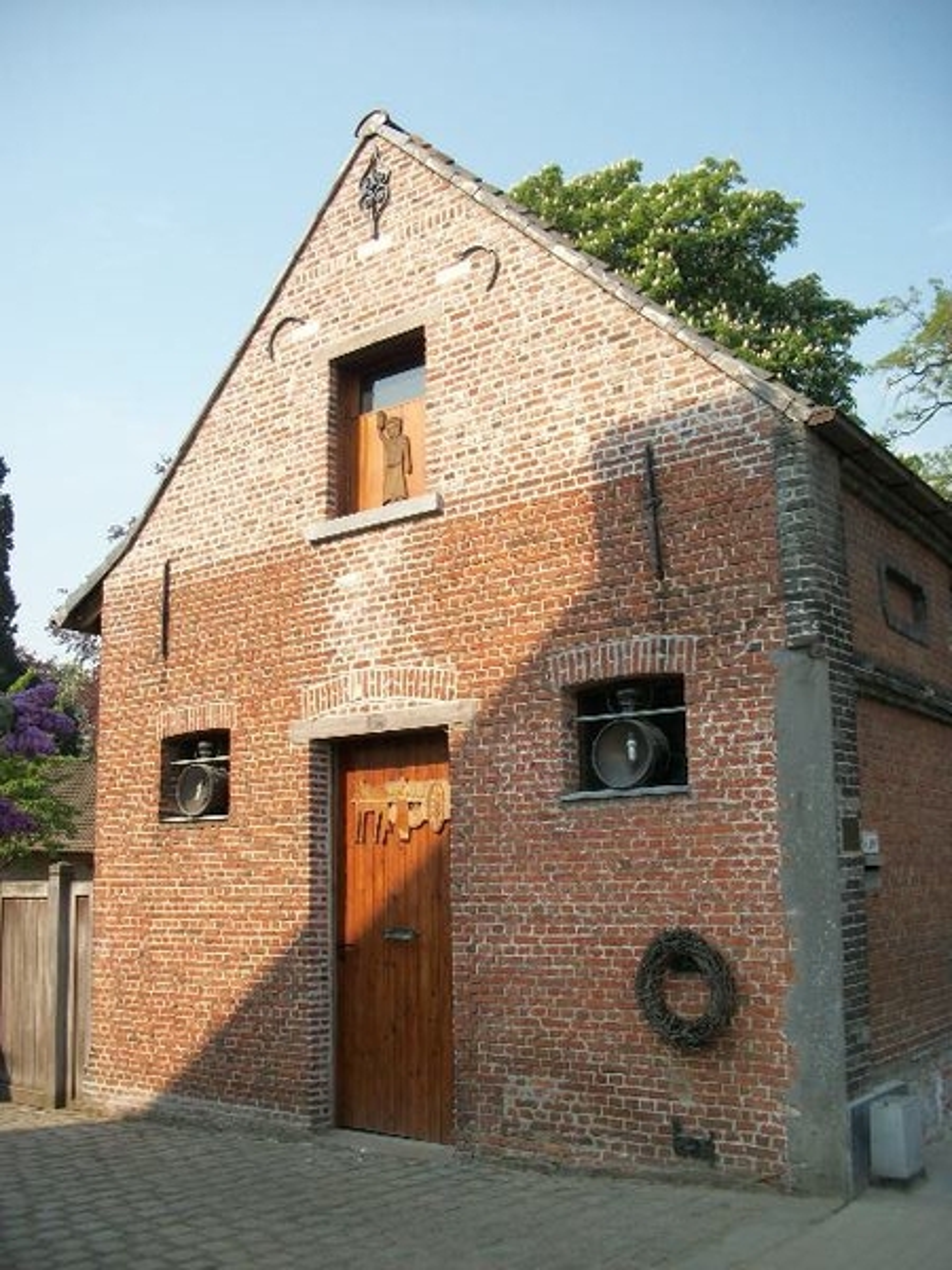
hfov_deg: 44.2
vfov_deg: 56.8
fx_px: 1173
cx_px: 476
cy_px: 635
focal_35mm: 32
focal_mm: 5.7
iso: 80
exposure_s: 1/125
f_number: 8.8
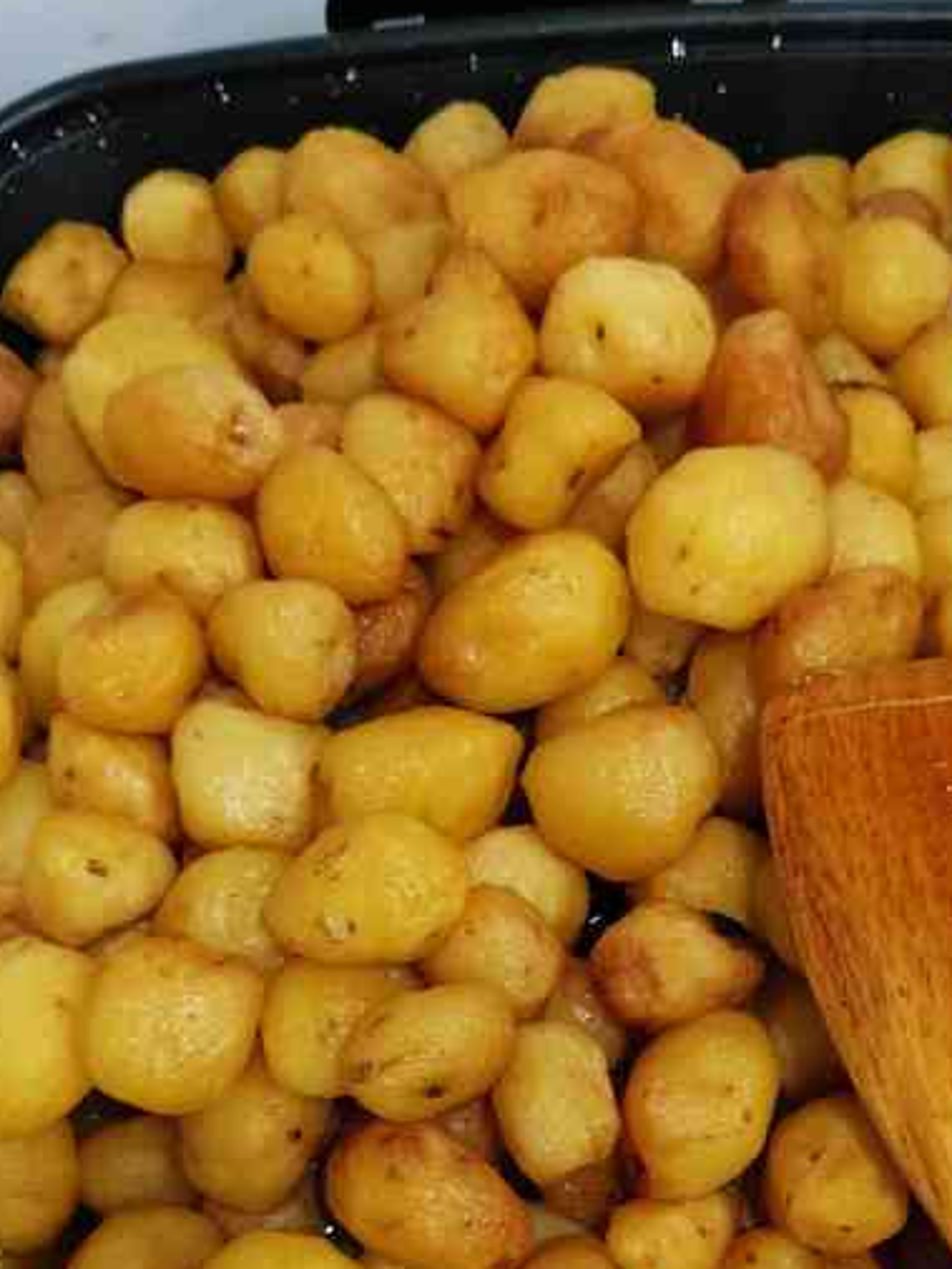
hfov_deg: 30.1
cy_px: 1064
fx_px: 1759
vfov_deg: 37.8
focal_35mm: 48
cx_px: 620
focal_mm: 4.66
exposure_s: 1/100
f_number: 1.4
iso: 320
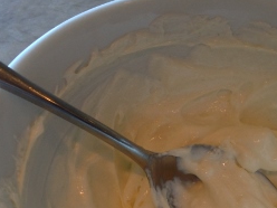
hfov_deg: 29.8
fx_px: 512
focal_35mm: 64
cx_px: 209
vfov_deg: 22.2
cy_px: 197
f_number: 2.4
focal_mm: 4.12
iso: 64
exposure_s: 1/24
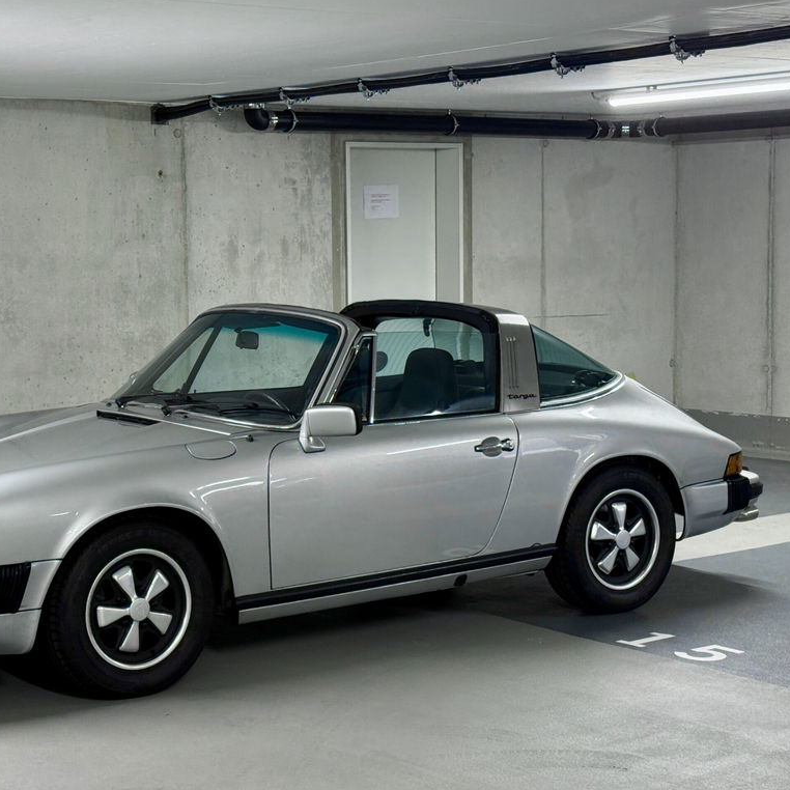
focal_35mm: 57
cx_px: 271
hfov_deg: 29.9
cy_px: 393
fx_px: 1472
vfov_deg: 30.0
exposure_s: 1/50
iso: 100
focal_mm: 6.76
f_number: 1.78
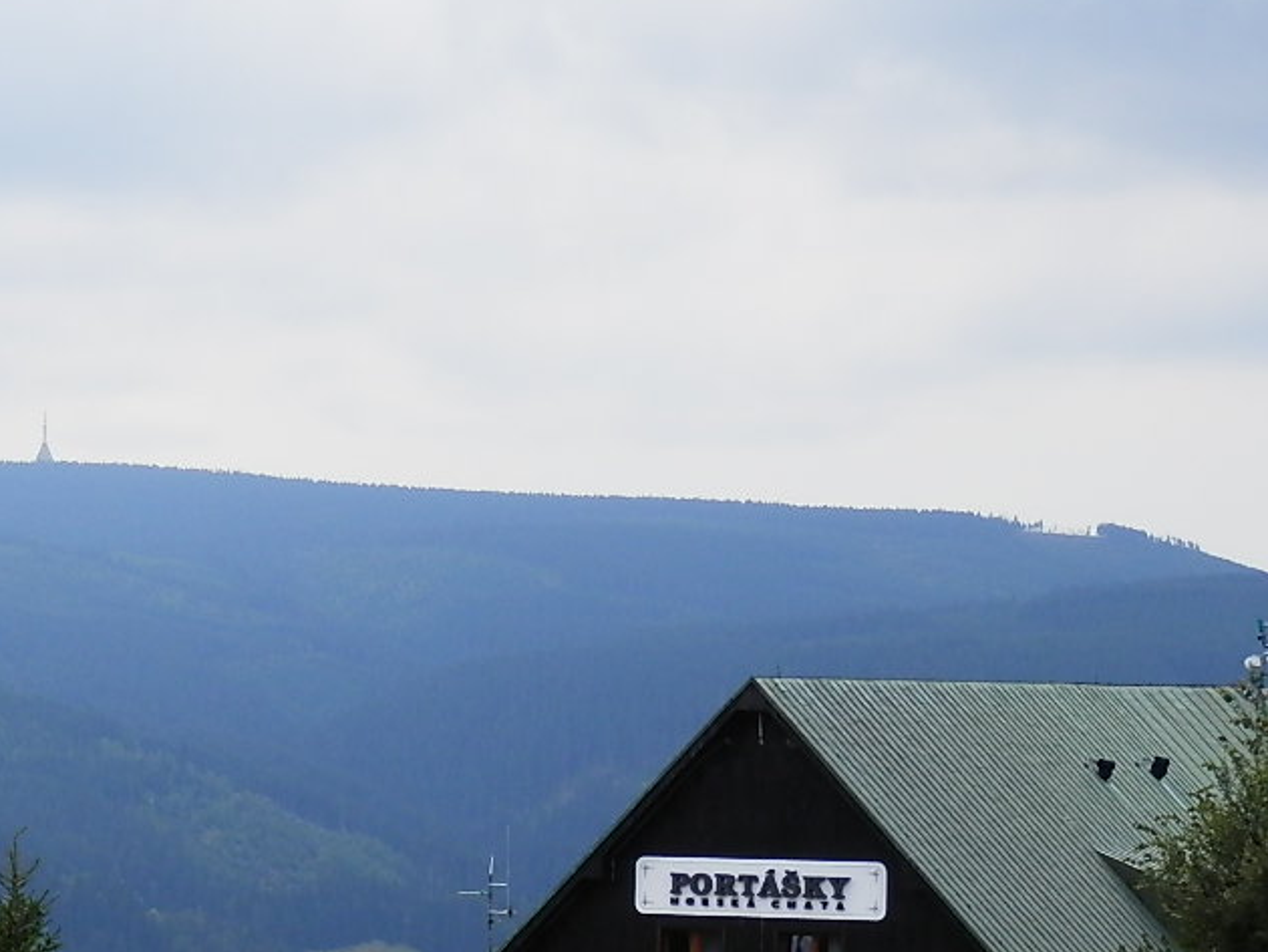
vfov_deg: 11.0
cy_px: 954
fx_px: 4910
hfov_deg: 14.6
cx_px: 272
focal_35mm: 134
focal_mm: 11.9
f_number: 4.4
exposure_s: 1/500
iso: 80
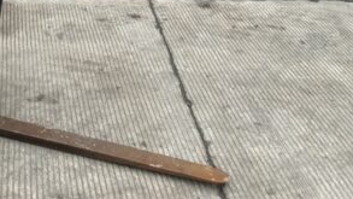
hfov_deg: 29.7
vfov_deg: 17.4
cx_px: 57
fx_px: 646
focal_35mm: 69
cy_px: 51
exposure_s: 1/64
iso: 64
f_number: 1.8
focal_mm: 3
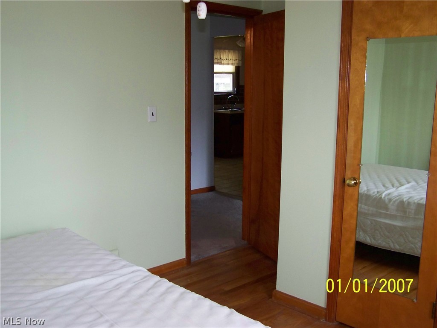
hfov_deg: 49.0
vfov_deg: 37.7
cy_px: 164
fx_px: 480
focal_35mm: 38
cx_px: 218
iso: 200
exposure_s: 1/40
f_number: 2.8
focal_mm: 6.3
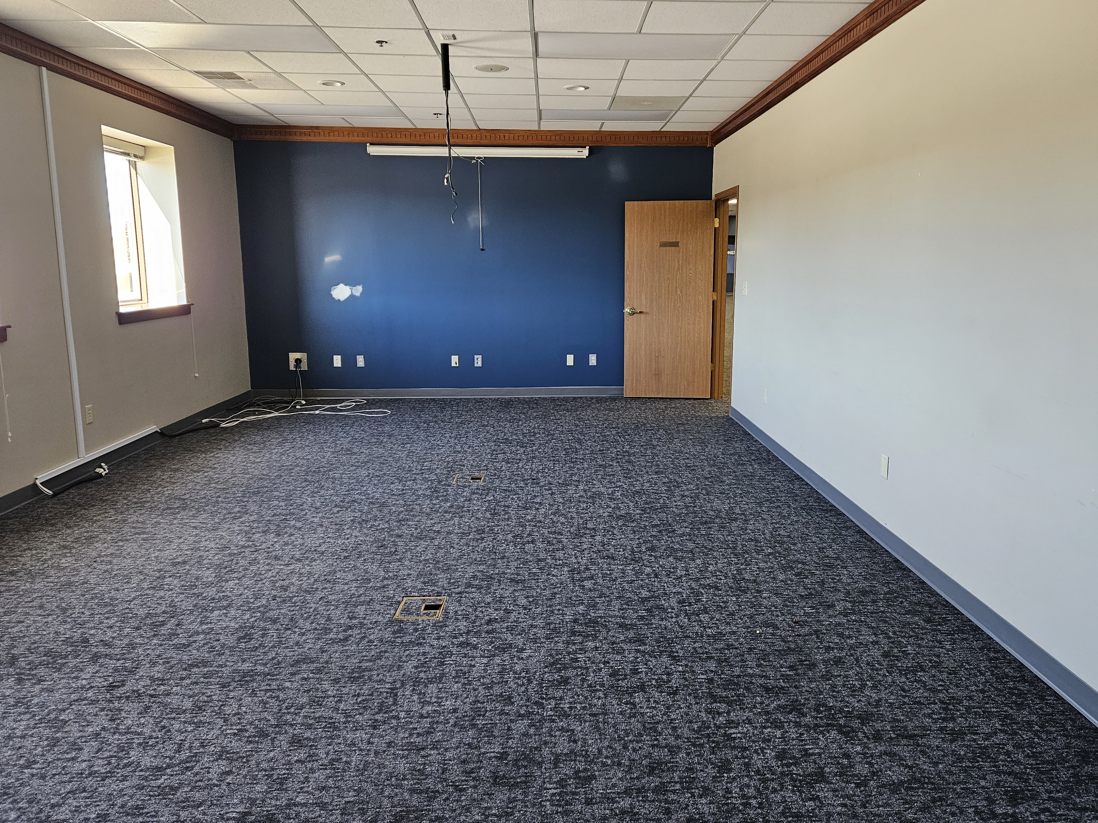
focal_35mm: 26
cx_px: 604
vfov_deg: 53.0
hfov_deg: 67.1
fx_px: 825
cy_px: 380
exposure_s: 1/240
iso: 400
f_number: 1.8
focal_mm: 5.4
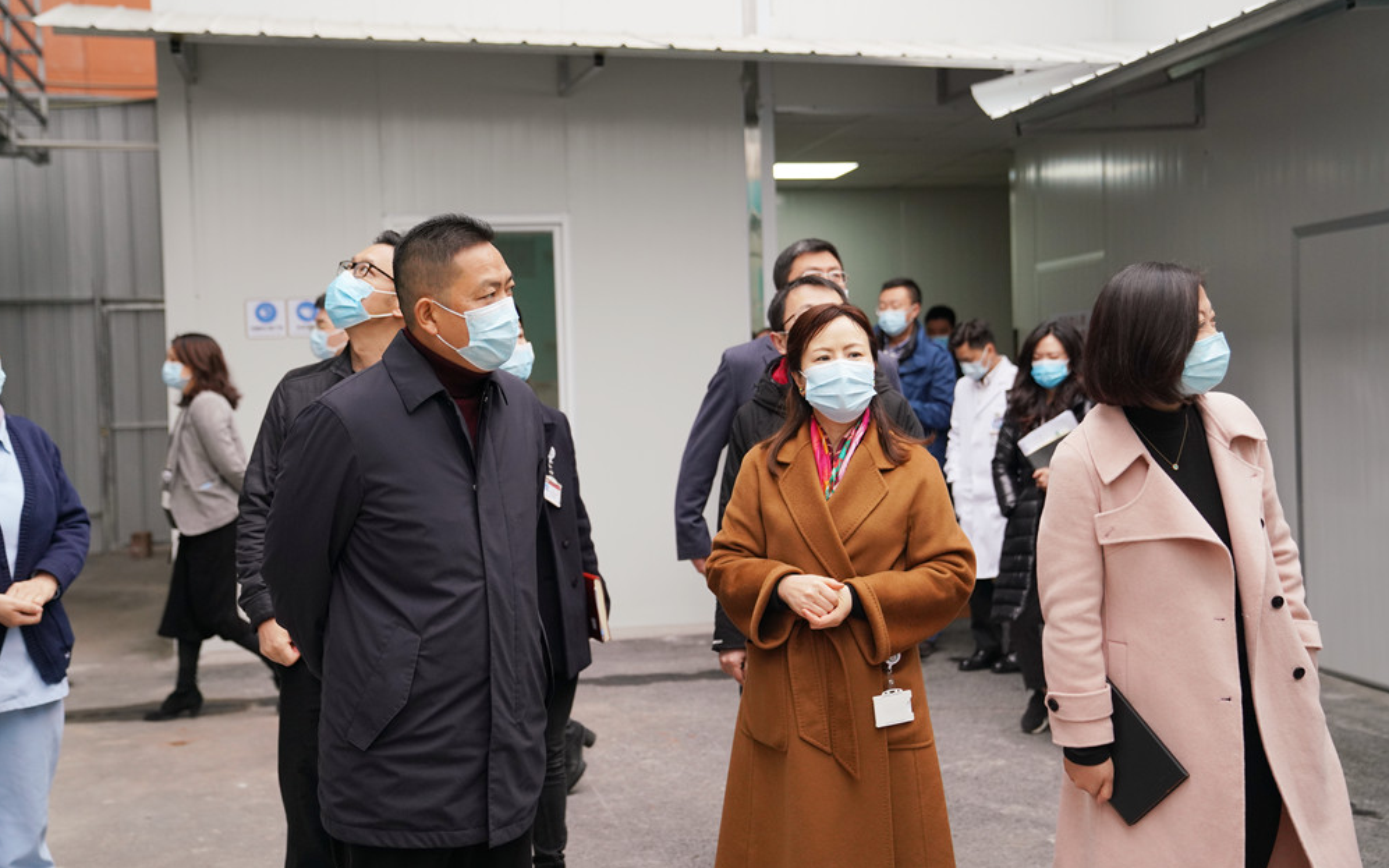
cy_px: 424
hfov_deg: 44.4
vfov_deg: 28.6
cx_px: 694
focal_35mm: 45
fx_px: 1703
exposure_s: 1/500
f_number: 3.2
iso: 1000
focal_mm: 44
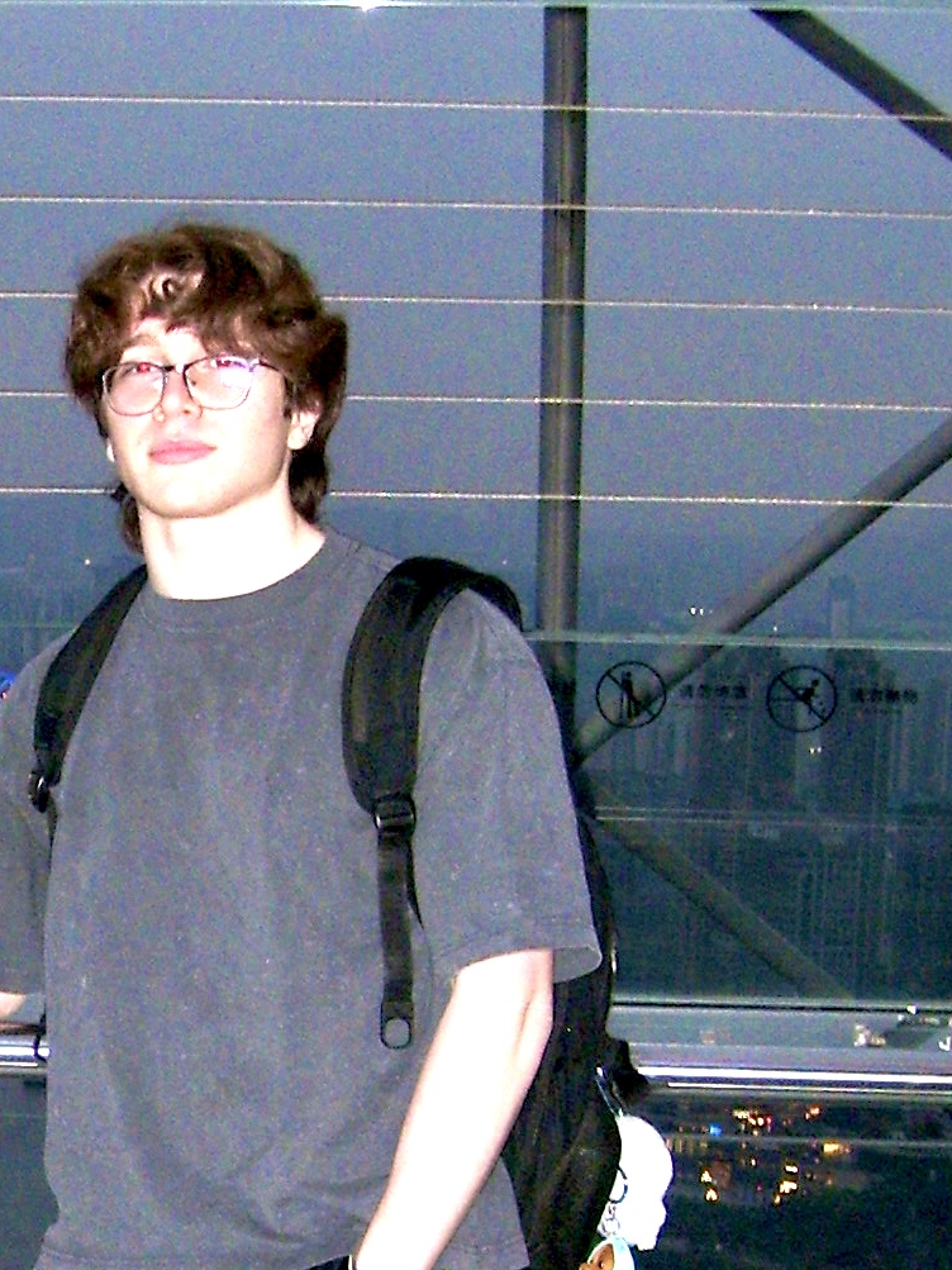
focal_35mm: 95
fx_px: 3484
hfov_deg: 15.2
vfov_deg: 20.4
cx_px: -99
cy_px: 1045
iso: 80
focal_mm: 6
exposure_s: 1/60
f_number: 2.7
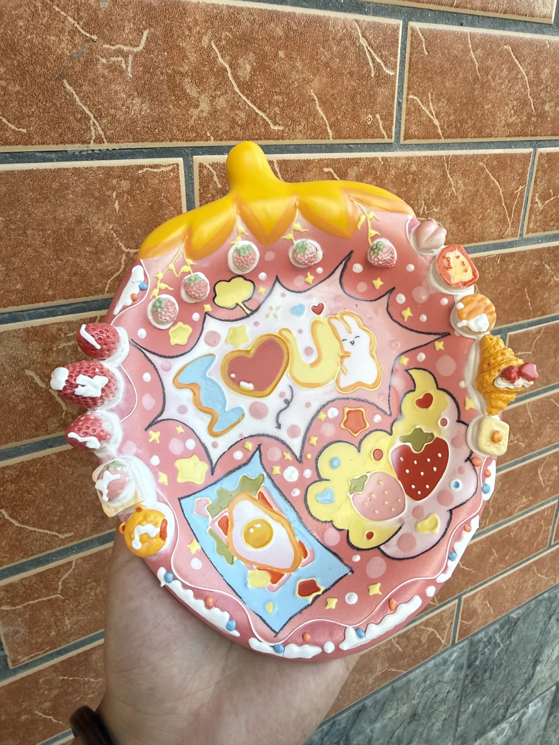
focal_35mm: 24
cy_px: 372
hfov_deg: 56.8
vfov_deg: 71.6
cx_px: 280
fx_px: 517
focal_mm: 2.22
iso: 80
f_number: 2.2
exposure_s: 1/99
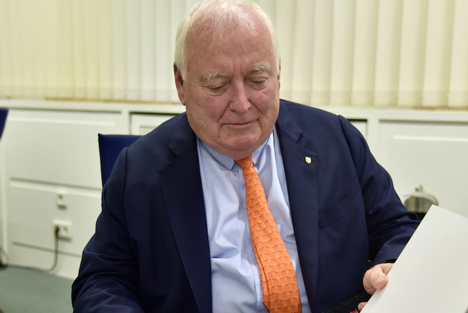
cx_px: 234
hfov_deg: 48.4
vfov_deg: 33.4
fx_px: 520
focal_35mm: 40
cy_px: 156
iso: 500
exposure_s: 1/60
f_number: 4
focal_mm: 40
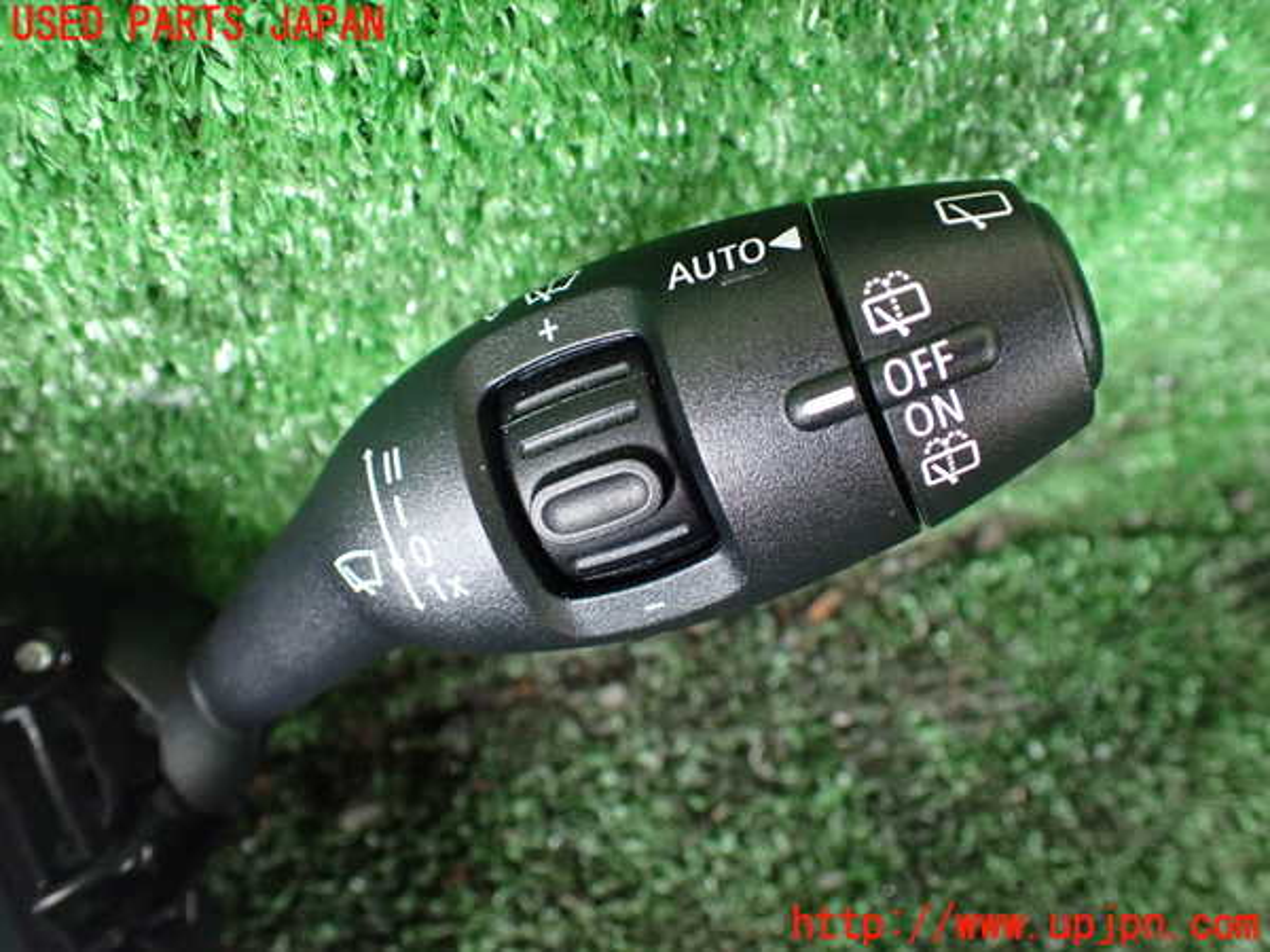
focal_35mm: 30
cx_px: 635
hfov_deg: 60.0
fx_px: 1101
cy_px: 476
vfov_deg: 46.8
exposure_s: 1/30
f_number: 2.3
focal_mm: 5.4
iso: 800
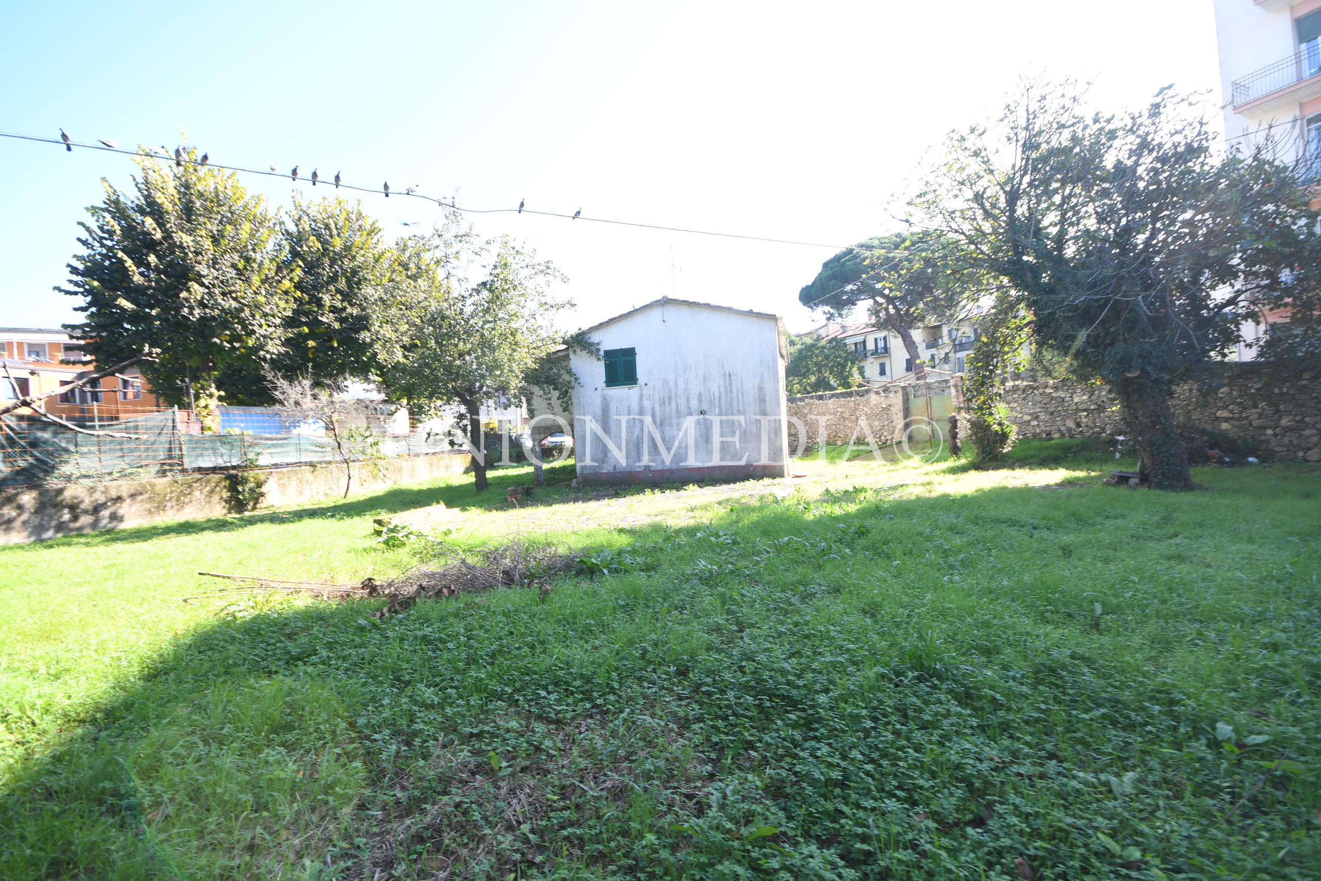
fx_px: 550
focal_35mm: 15
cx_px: 660
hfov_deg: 100.4
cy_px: 440
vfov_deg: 77.3
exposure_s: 1/50
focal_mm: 10
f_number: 7.1
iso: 125
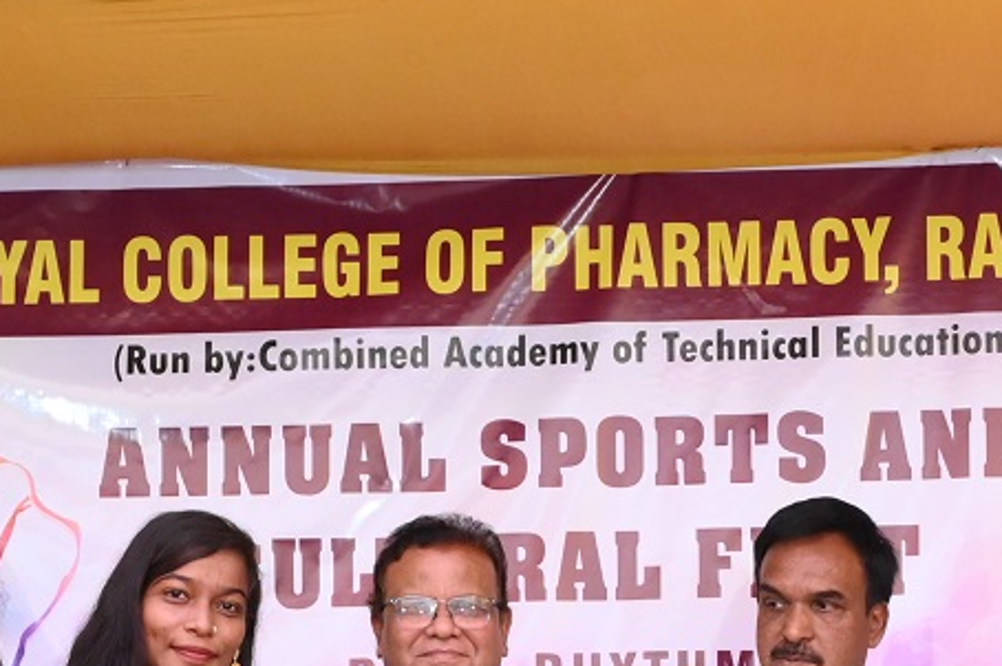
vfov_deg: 8.6
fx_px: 4339
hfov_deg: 13.1
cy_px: 1043
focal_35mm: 156
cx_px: 716
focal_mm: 39
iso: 3200
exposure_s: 1/200
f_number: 7.1
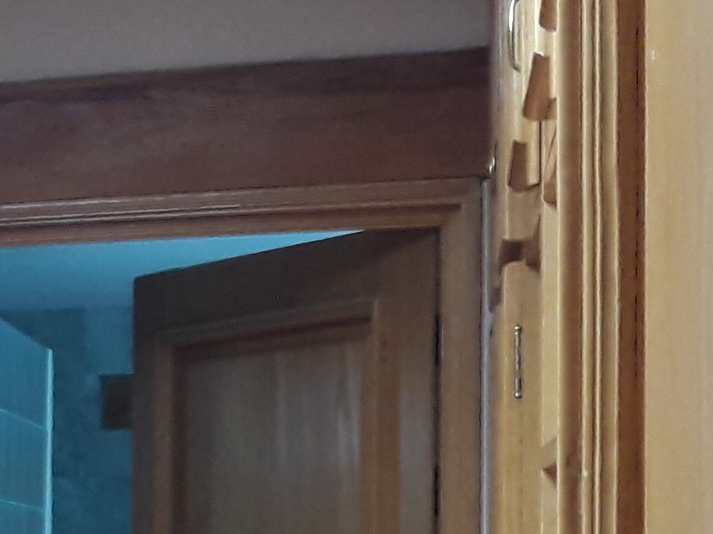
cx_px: -792
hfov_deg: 12.2
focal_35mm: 140
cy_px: 670
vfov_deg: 10.4
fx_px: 2883
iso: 80
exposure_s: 1/40
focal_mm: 3.7
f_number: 1.9
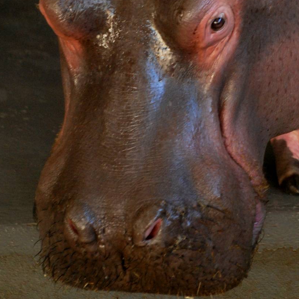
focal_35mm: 547
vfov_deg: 3.2
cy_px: 48
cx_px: 187
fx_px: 5345
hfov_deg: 3.2
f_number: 5.3
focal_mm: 220
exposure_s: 1/60
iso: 1000
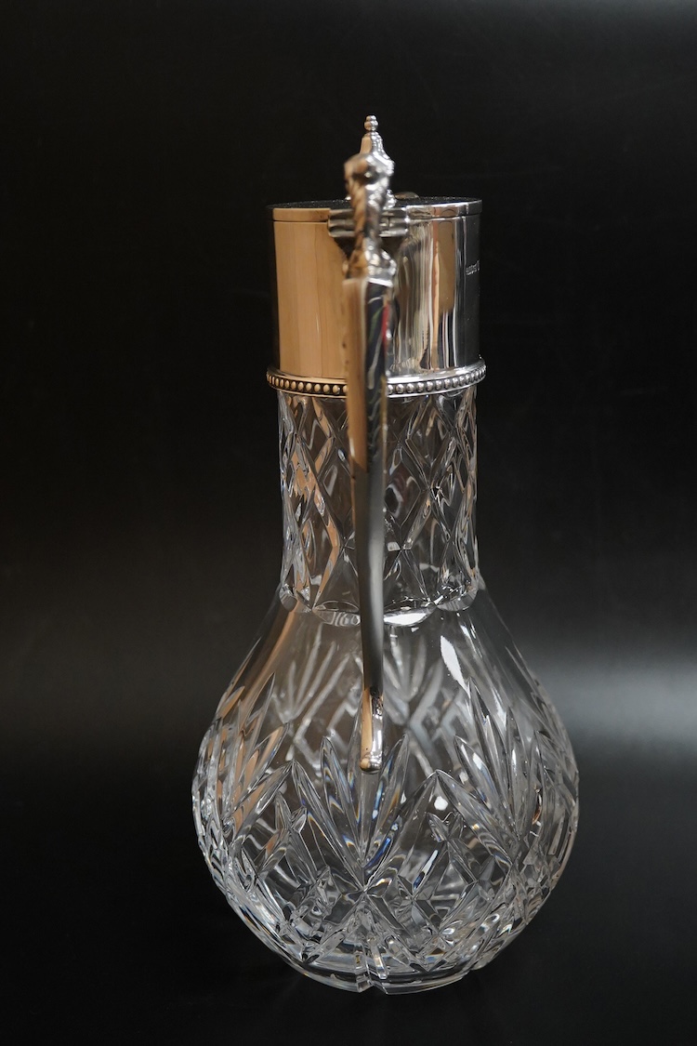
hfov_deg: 29.9
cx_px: 348
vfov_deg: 43.6
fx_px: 1307
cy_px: 523
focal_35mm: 45
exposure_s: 1/400
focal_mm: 30
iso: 2500
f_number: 5
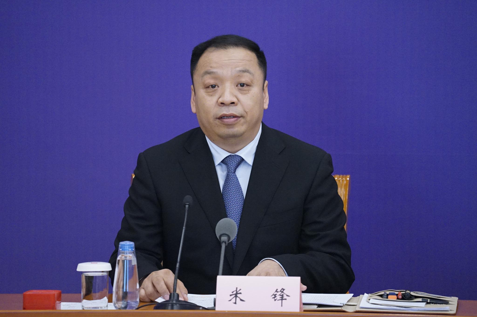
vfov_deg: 2.4
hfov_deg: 3.7
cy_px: 158
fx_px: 7480
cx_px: 238
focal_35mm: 565
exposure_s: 1/125
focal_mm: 565
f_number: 6.3
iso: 6400
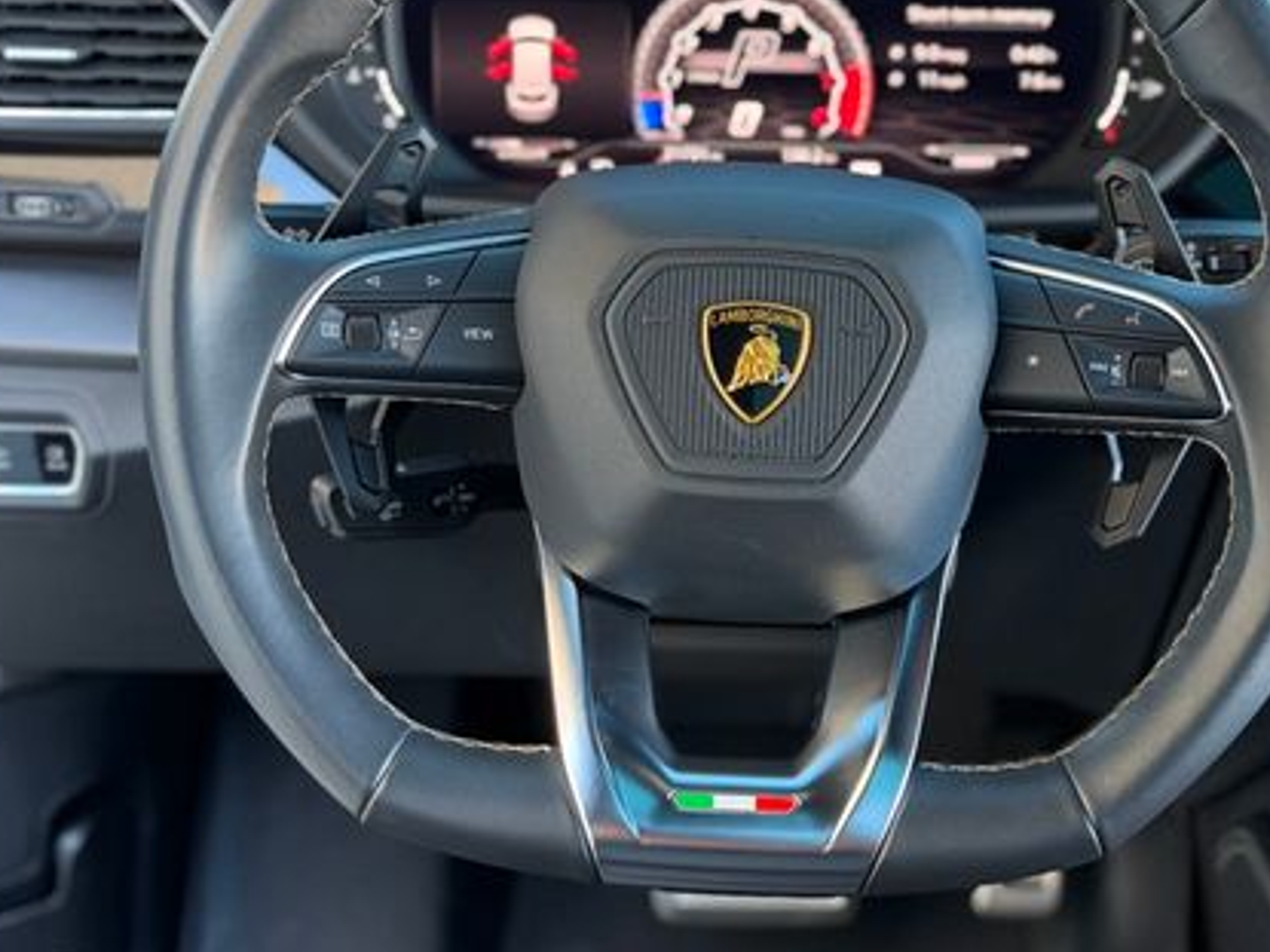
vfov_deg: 19.9
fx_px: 2714
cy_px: 373
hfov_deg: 26.3
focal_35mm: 74
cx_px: 738
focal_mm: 6.76
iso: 125
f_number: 1.78
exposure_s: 1/60
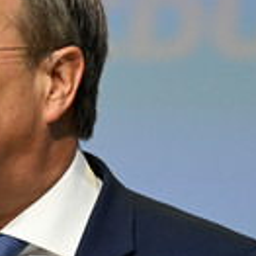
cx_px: -91
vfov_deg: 1.5
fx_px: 10007
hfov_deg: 1.5
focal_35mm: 1196
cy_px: 137
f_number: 5.6
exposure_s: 1/640
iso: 6400
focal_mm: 410
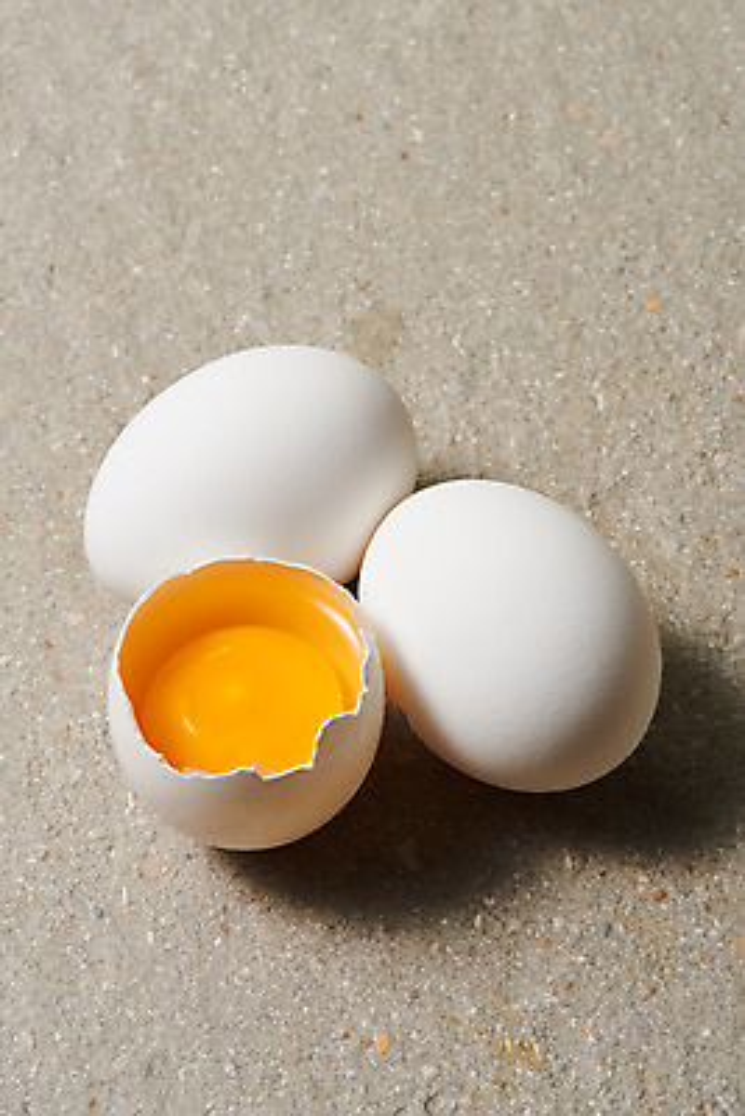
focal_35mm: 105
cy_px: 558
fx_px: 3256
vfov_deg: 19.4
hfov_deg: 13.1
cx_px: 372
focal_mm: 105
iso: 100
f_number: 20
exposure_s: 1/125
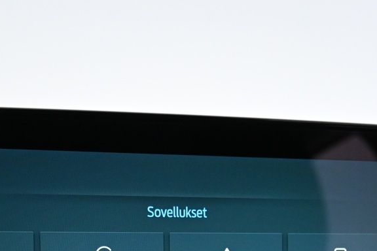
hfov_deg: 22.4
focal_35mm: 91
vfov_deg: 14.4
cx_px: 211
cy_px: 337
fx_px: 950
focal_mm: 21.5
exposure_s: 1/30
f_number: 4
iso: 1400
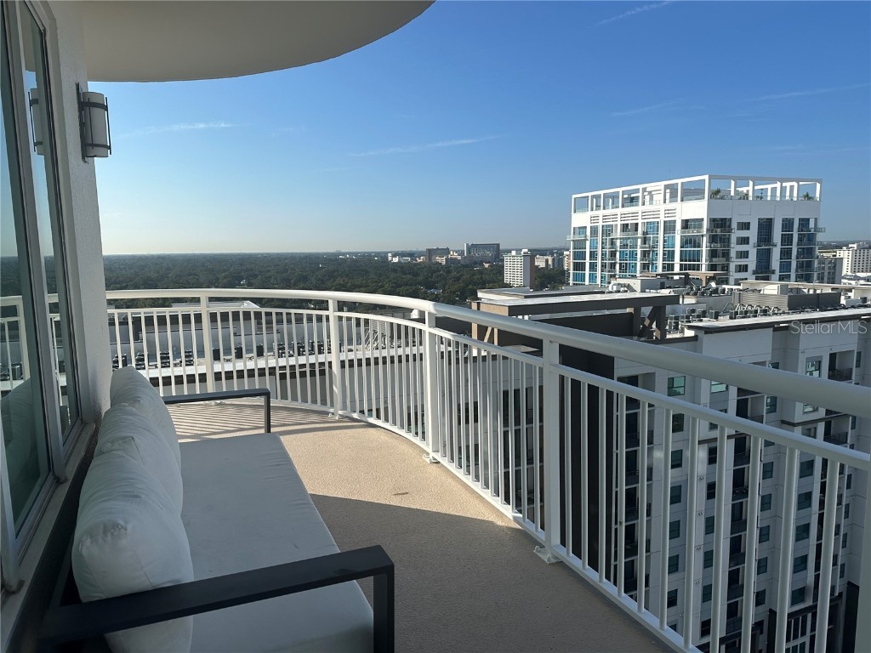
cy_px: 326
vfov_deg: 56.8
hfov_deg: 71.6
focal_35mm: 24
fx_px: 604
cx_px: 436
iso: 80
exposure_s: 1/6623
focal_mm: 6.86
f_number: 1.78
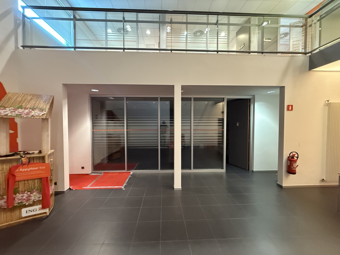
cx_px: 170
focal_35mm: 14
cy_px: 128
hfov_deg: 102.1
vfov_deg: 85.7
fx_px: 138
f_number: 2.2
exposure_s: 1/50
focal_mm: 2.22
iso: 1000
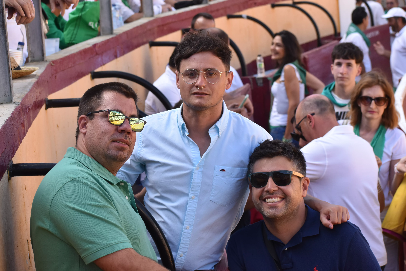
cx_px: 203
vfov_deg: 13.0
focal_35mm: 105
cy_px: 136
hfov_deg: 19.5
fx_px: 1184
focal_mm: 70
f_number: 7.1
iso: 800
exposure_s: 1/800
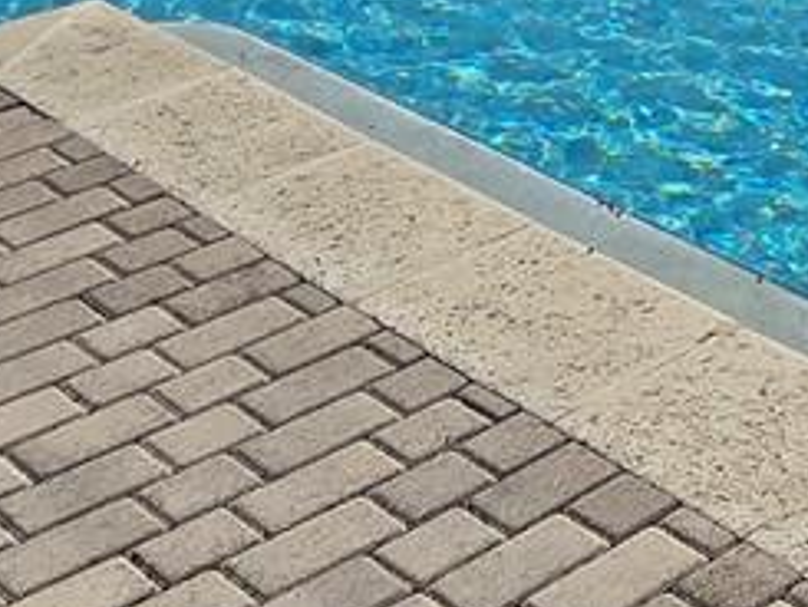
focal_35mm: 85
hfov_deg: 19.0
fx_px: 1985
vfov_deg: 14.0
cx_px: 1346
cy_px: -693
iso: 50
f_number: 2.2
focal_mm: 2.2
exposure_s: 1/5523
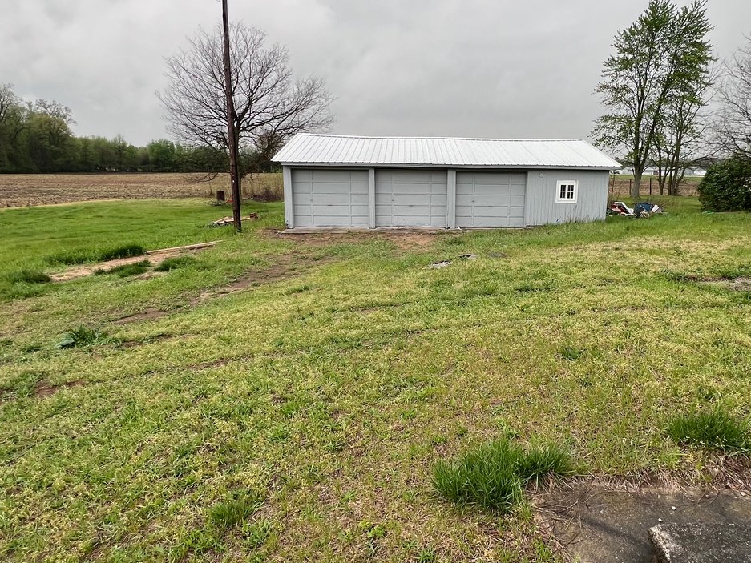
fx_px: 456
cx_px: 446
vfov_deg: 63.4
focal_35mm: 21
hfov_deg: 78.2
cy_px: 261
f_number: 1.8
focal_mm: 1.57
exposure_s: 1/99
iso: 40
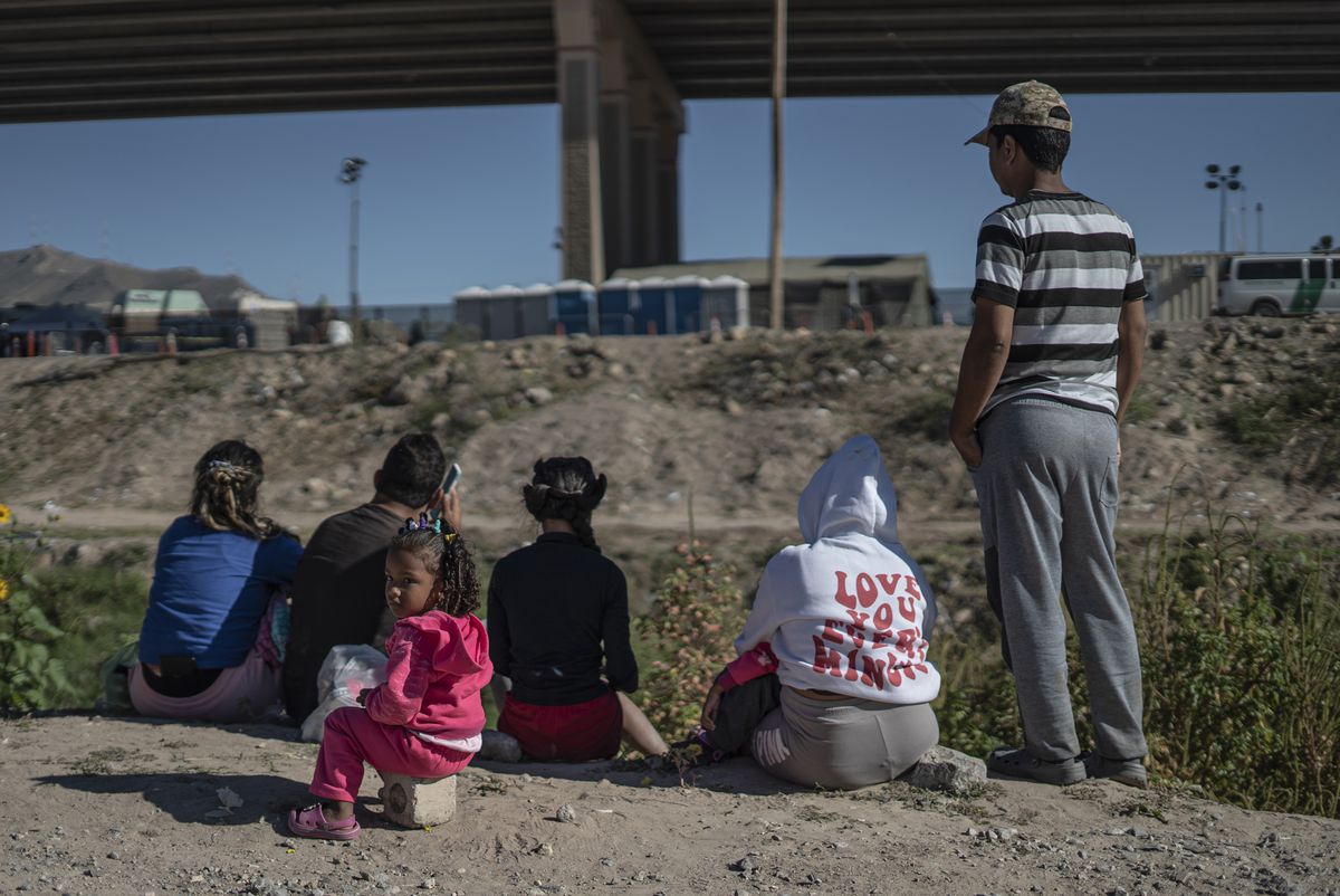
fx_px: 1862
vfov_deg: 27.0
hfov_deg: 39.6
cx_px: 670
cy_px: 448
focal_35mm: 50
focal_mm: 50
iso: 50
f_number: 2
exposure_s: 1/8000
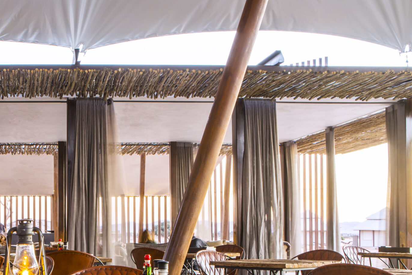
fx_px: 687
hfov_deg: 31.6
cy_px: 257
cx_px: 28
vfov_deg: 22.0
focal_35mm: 60
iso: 500
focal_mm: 32
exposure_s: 2.5
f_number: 16
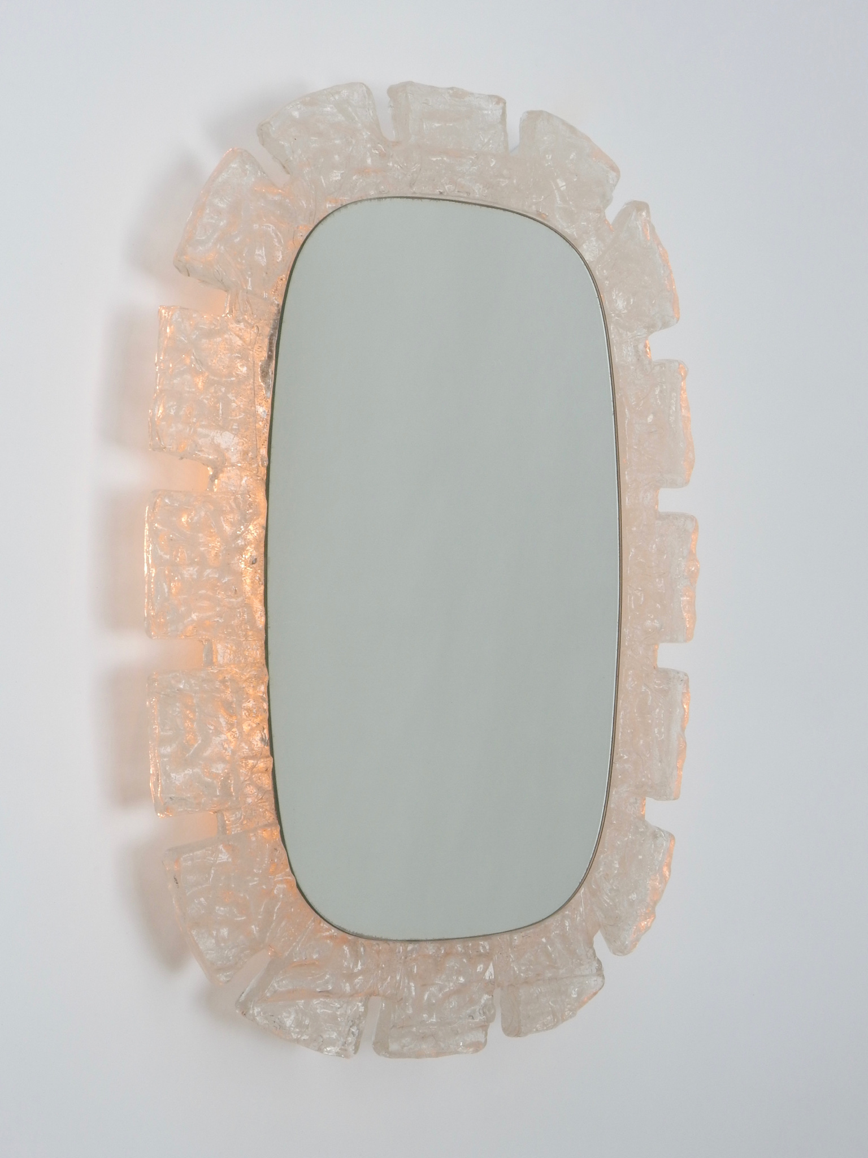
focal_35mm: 84
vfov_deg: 23.3
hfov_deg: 17.6
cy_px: 579
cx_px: 434
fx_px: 2808
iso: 125
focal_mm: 14.9
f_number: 6.3
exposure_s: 1/20
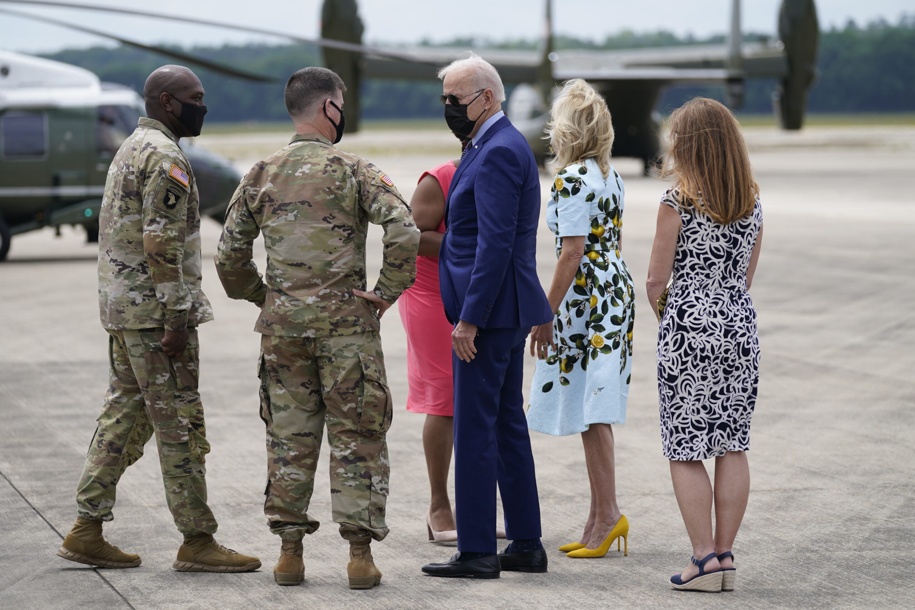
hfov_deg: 12.2
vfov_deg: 8.2
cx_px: 458
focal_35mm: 168
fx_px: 4270
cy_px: 305
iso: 200
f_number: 4
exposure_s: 1/1600
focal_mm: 168
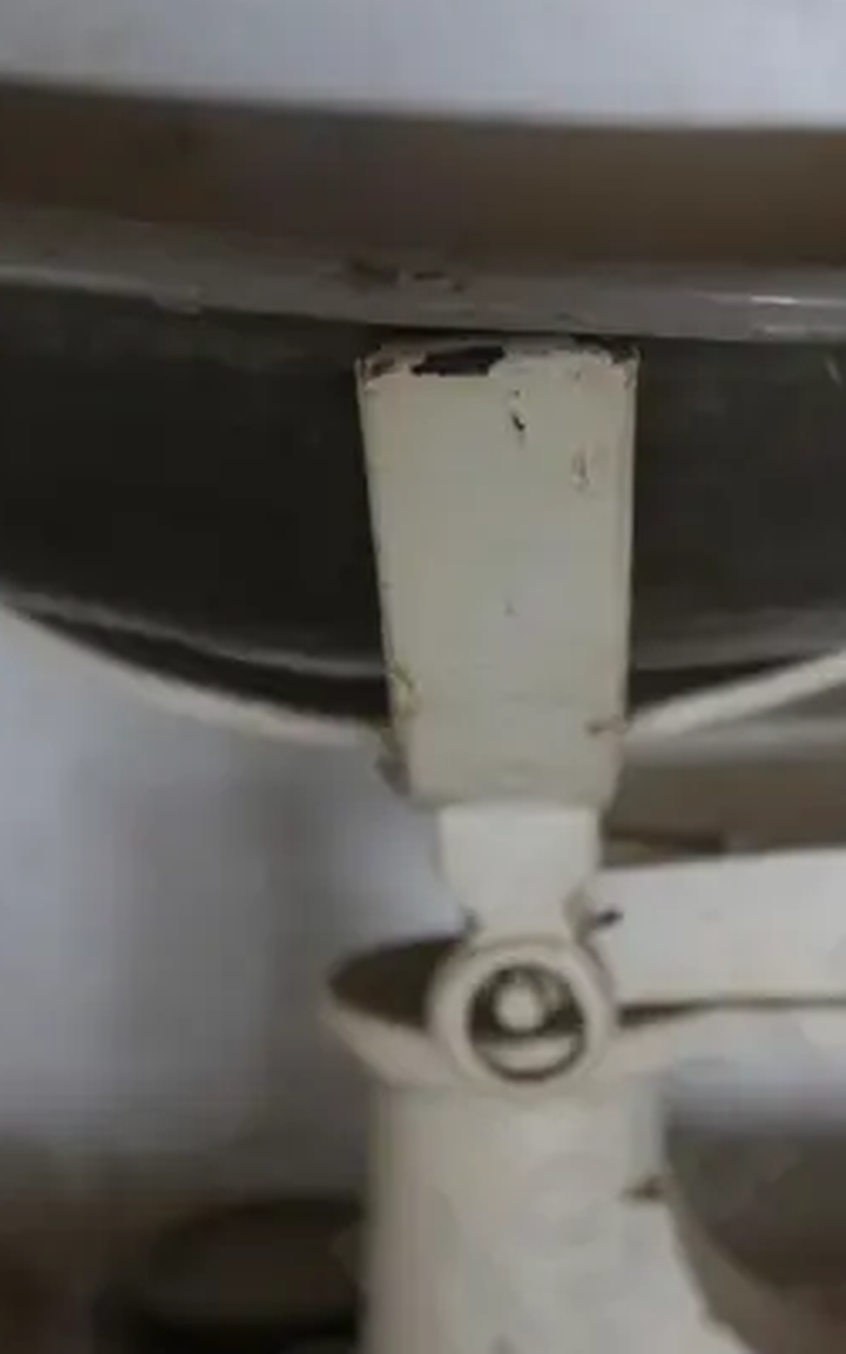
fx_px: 2990
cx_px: 866
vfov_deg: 25.2
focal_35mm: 81
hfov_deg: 15.8
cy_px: 1012
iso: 800
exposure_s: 1/60
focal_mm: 15
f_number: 3.6
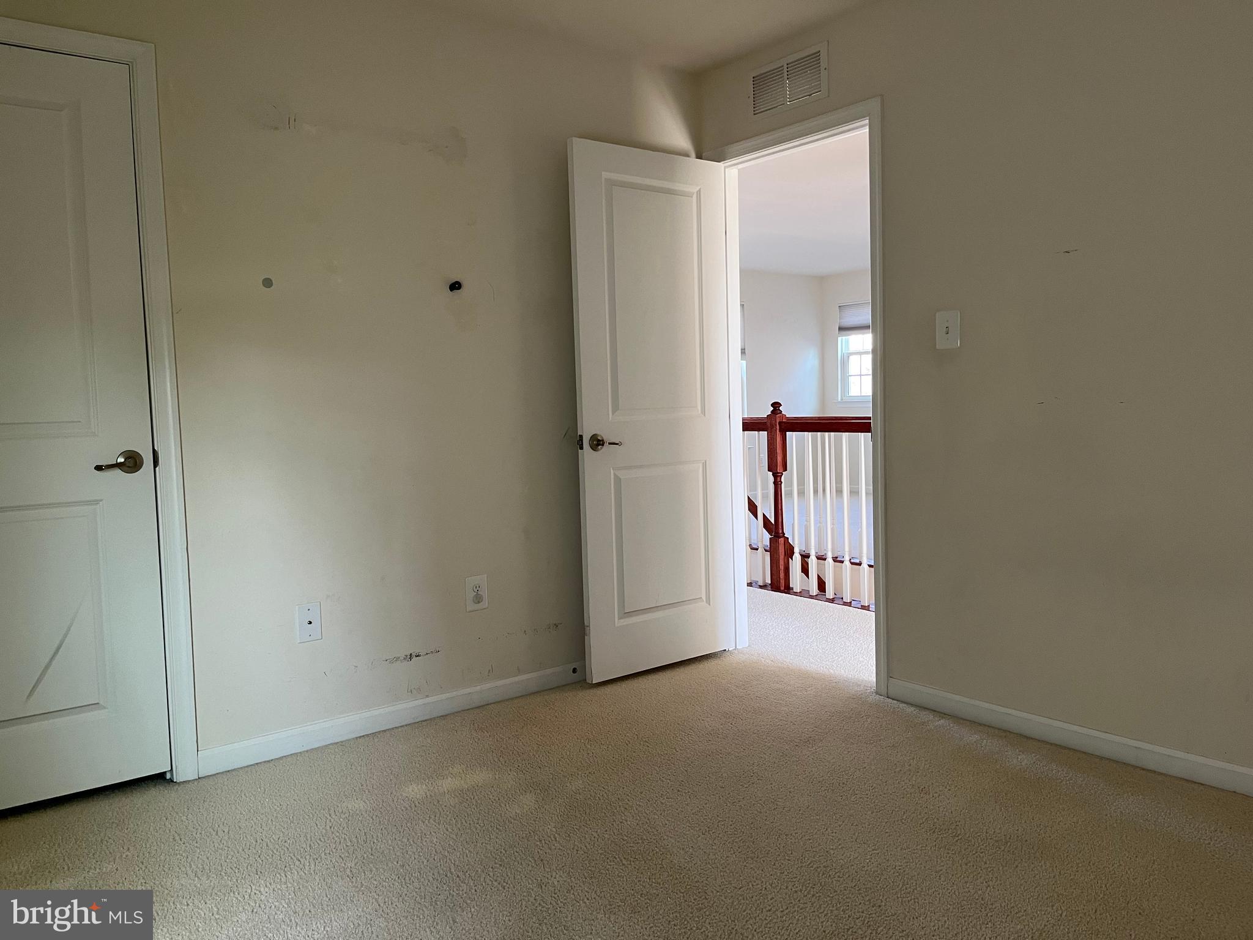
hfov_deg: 67.3
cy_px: 470
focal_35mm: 26
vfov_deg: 53.1
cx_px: 626
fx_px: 941
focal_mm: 5.1
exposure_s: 1/87
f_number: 1.6
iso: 125
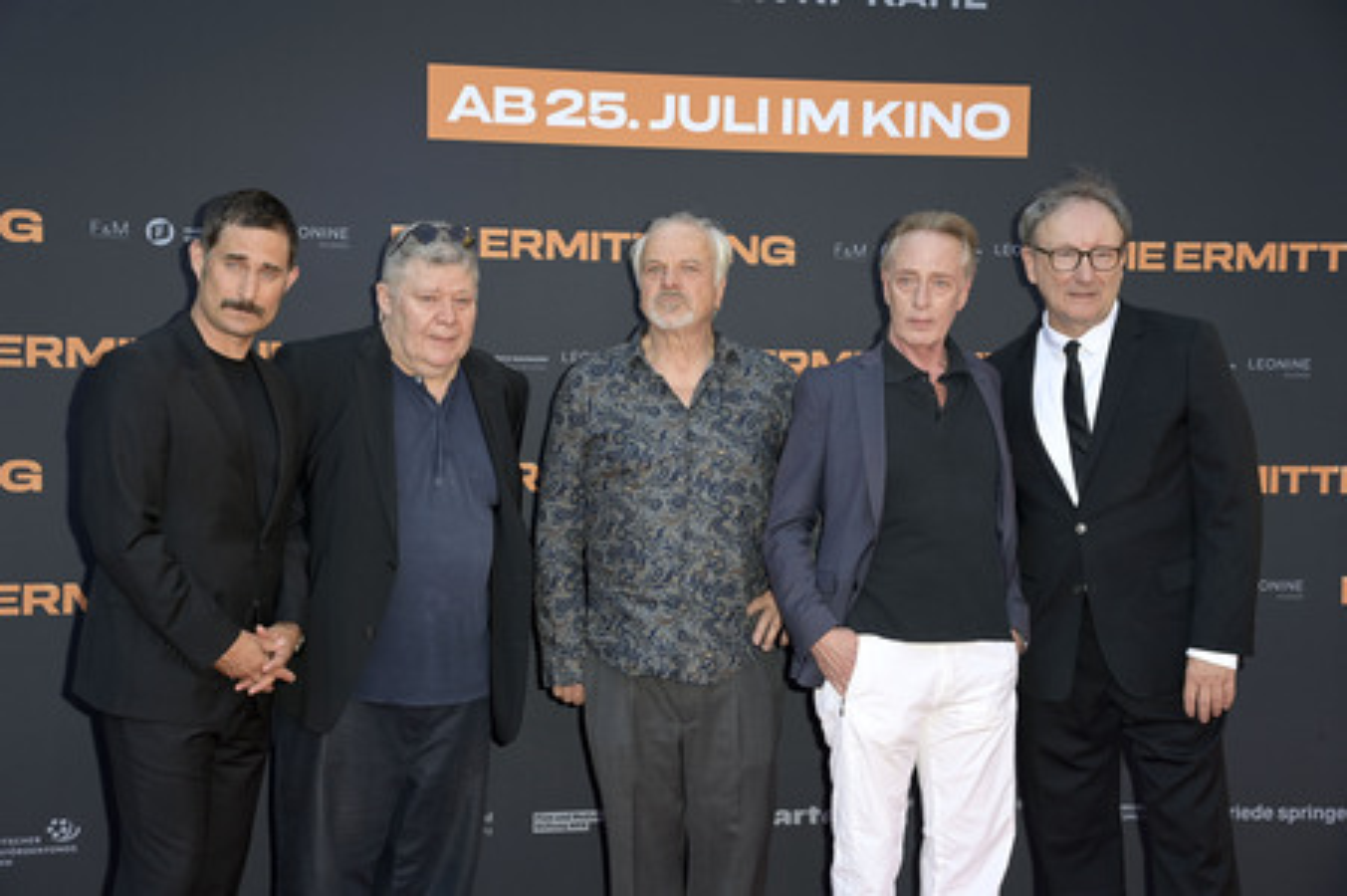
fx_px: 2468
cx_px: 674
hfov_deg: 30.5
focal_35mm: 66
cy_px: 448
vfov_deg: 20.6
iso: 640
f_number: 7.1
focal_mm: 66
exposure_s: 1/250
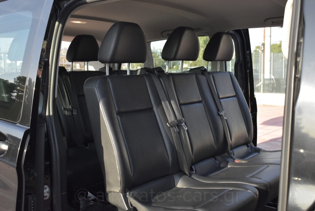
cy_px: 106
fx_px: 341
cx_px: 158
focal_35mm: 39
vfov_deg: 34.3
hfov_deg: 49.5
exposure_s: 1/2000
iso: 1600
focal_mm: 26
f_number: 4
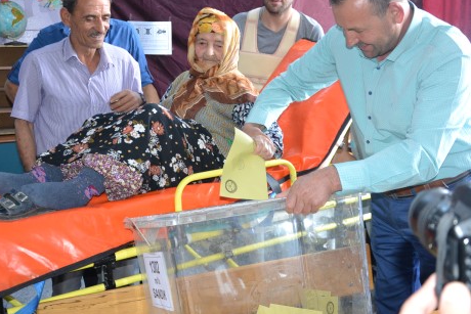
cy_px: 134
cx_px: 207
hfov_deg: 42.1
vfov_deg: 28.9
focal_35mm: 47
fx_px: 610
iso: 1250
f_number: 4
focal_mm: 25
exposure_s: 1/60
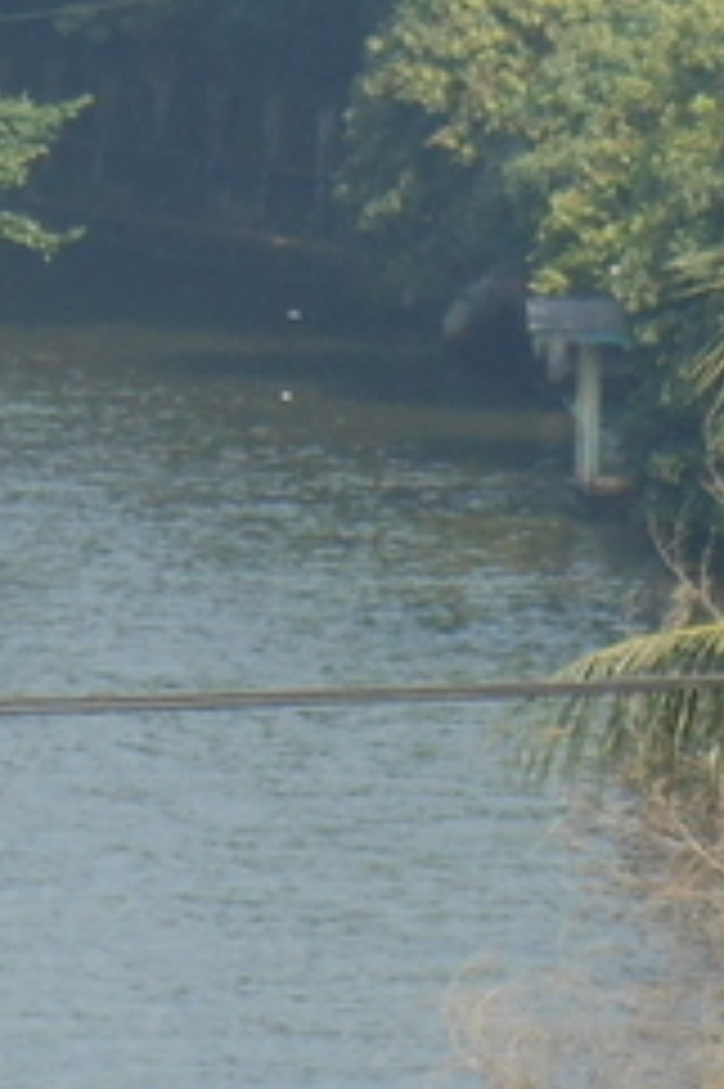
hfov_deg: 2.2
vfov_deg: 3.3
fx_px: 18880
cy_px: -122
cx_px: 971
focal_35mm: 625
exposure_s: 1/250
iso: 80
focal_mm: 21.5
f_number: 5.4
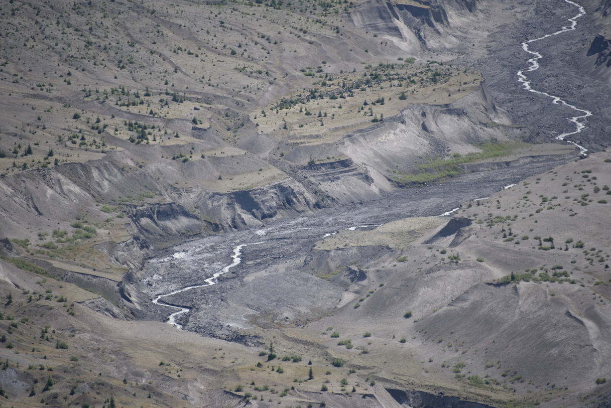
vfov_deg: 4.4
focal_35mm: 313
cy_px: 206
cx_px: 298
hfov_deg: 6.6
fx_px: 5314
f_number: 5.6
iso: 125
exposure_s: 1/640
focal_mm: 300
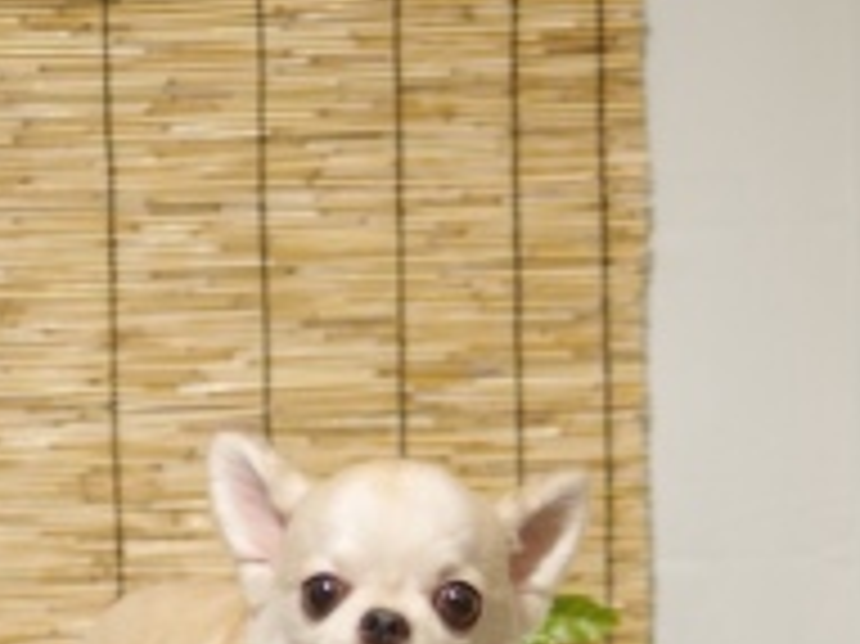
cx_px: 365
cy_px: 779
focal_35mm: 151
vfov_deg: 9.7
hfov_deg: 13.1
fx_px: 3749
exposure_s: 1/125
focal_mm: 50
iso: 320
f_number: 2.8
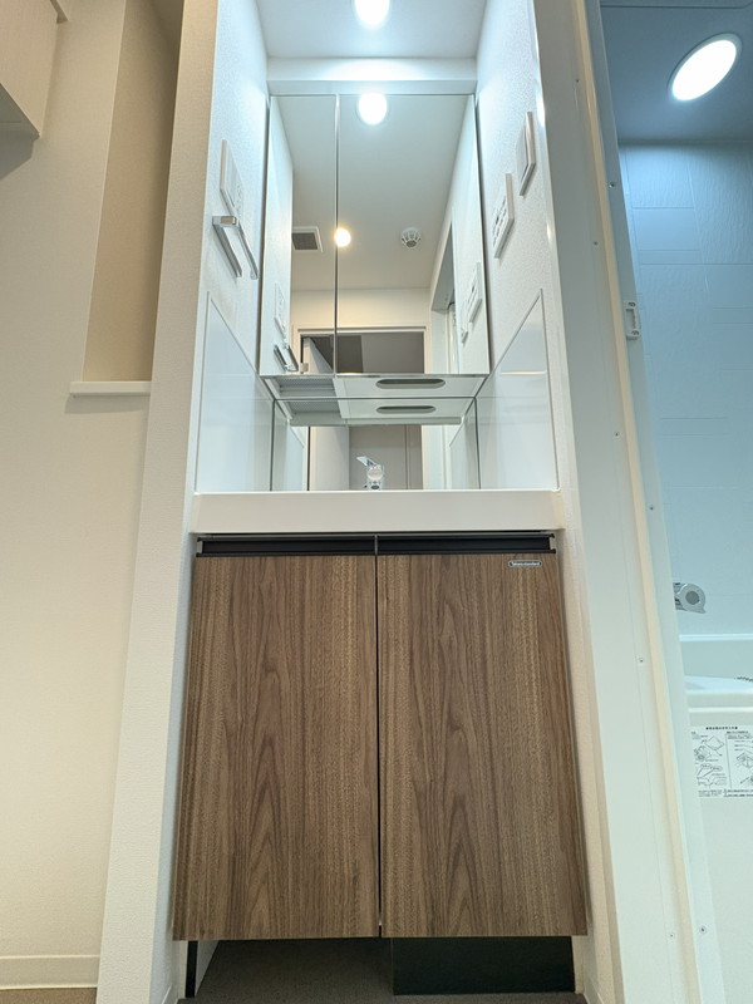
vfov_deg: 102.1
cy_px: 502
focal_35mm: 14
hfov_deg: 85.7
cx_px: 376
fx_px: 406
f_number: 2.2
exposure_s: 1/50
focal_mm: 2.22
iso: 640
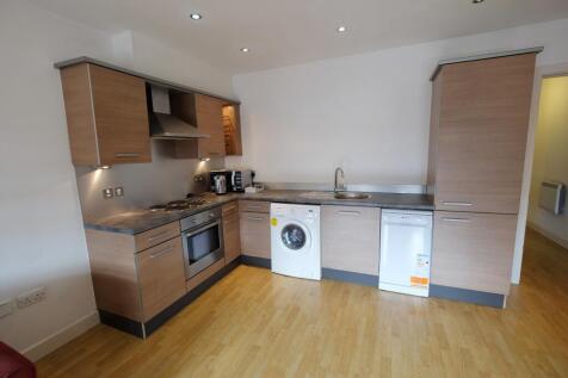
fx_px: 237
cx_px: 284
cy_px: 189
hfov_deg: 100.4
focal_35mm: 15
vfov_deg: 77.3
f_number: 4
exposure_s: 1/30
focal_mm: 10
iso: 250
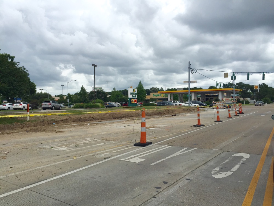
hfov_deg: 61.7
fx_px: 230
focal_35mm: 29
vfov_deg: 48.2
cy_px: 103
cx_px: 137
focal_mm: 4.15
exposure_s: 1/2083
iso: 32
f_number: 2.2
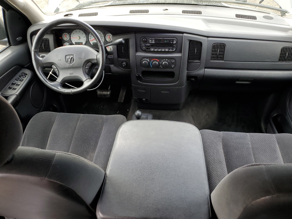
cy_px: 110
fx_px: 219
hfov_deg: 67.3
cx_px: 146
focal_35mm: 26
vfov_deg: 53.1
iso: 50
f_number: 1.5
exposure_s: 1/149
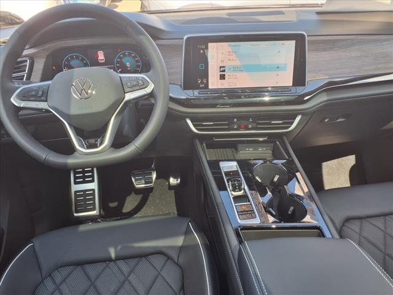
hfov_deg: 65.3
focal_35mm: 27
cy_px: 148
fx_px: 307
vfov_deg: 51.4
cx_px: 196
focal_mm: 3.58
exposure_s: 1/120
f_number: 1.9
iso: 40
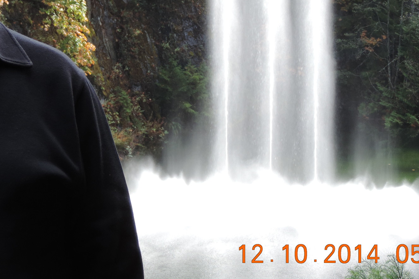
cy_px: 21
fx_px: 1594
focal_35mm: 137
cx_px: 107
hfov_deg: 14.9
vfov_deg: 10.0
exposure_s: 1/100
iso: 80
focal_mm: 12.4
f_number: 3.9
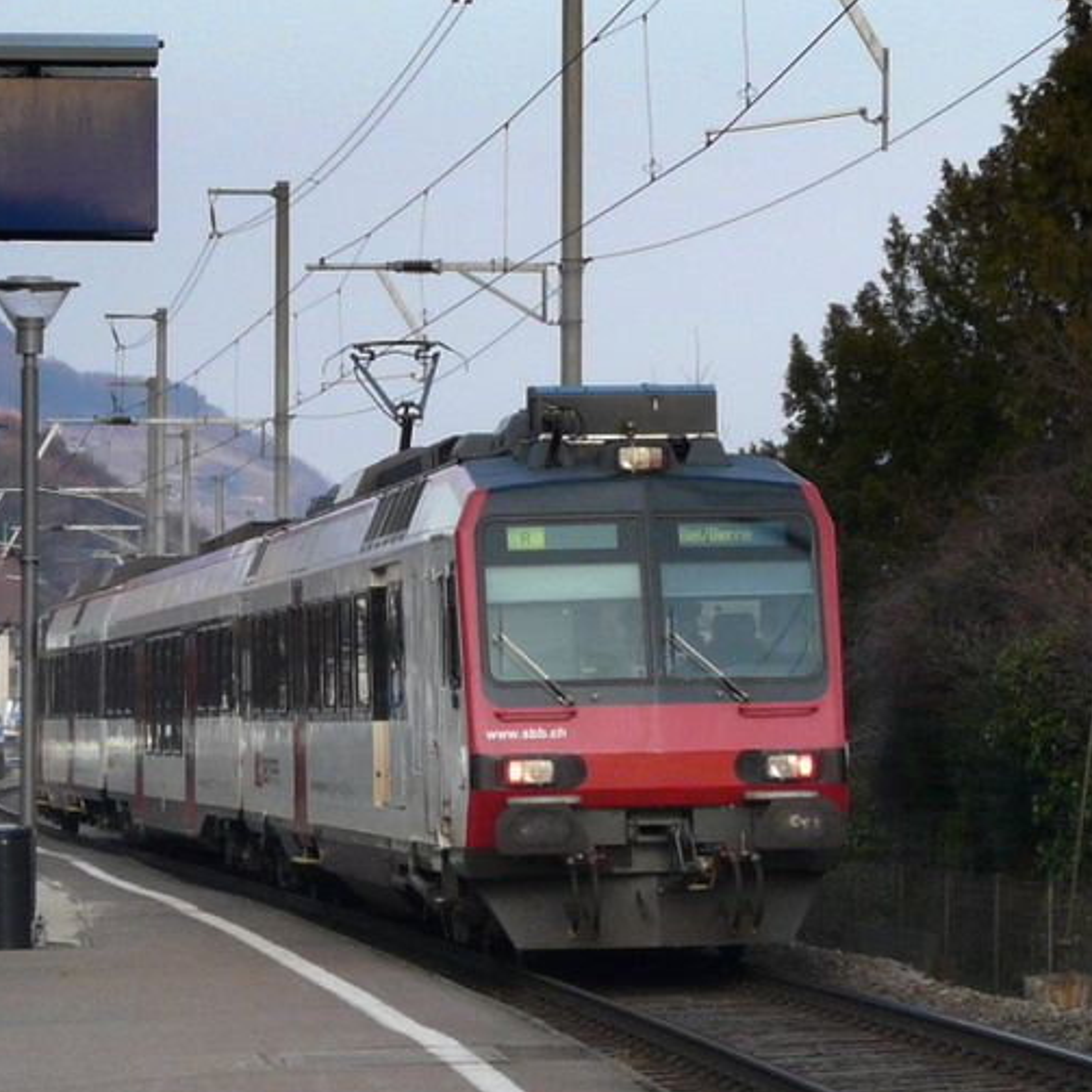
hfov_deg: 12.9
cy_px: 543
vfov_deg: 12.9
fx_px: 4818
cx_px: 623
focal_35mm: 135
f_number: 4
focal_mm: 12.6
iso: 160
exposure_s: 1/200
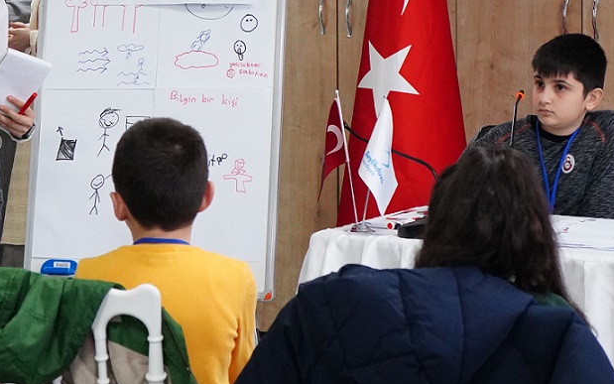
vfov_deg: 9.3
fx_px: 2343
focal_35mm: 140
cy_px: 56
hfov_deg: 14.9
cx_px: 179
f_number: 4.5
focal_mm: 35
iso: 2500
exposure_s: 1/125
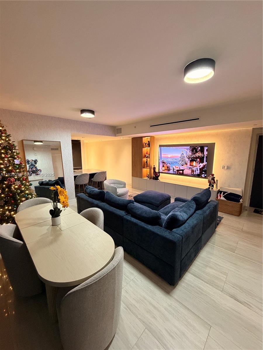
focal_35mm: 14
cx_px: 132
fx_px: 142
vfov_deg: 102.1
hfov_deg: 85.7
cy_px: 175
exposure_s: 1/60
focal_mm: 2.22
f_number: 2.2
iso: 500
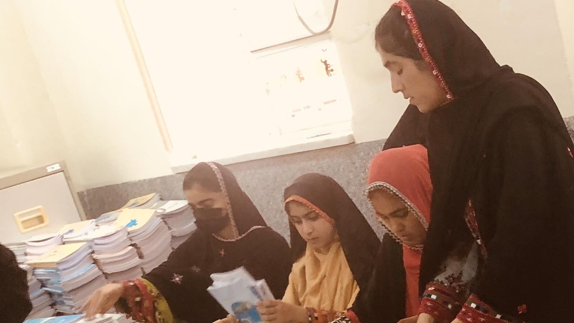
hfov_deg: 26.2
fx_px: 1187
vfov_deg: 14.2
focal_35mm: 78
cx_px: 529
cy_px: 518
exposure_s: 1/17
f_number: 1.8
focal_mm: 3.99
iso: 50
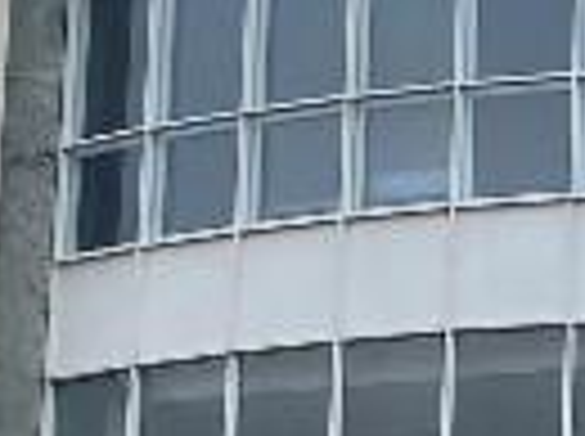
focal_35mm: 205
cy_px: 458
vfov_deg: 7.2
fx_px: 3458
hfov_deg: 9.2
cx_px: 1040
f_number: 1.8
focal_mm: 4.25
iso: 32
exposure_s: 1/1346
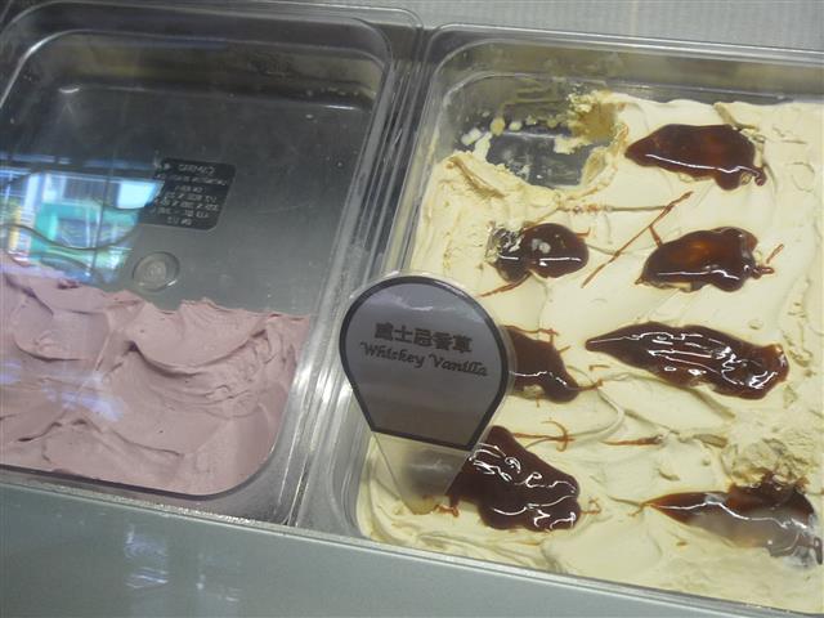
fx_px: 1119
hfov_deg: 40.4
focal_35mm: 47
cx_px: 412
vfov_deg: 30.9
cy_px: 309
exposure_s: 1/30
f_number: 2.9
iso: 100
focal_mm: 4.7
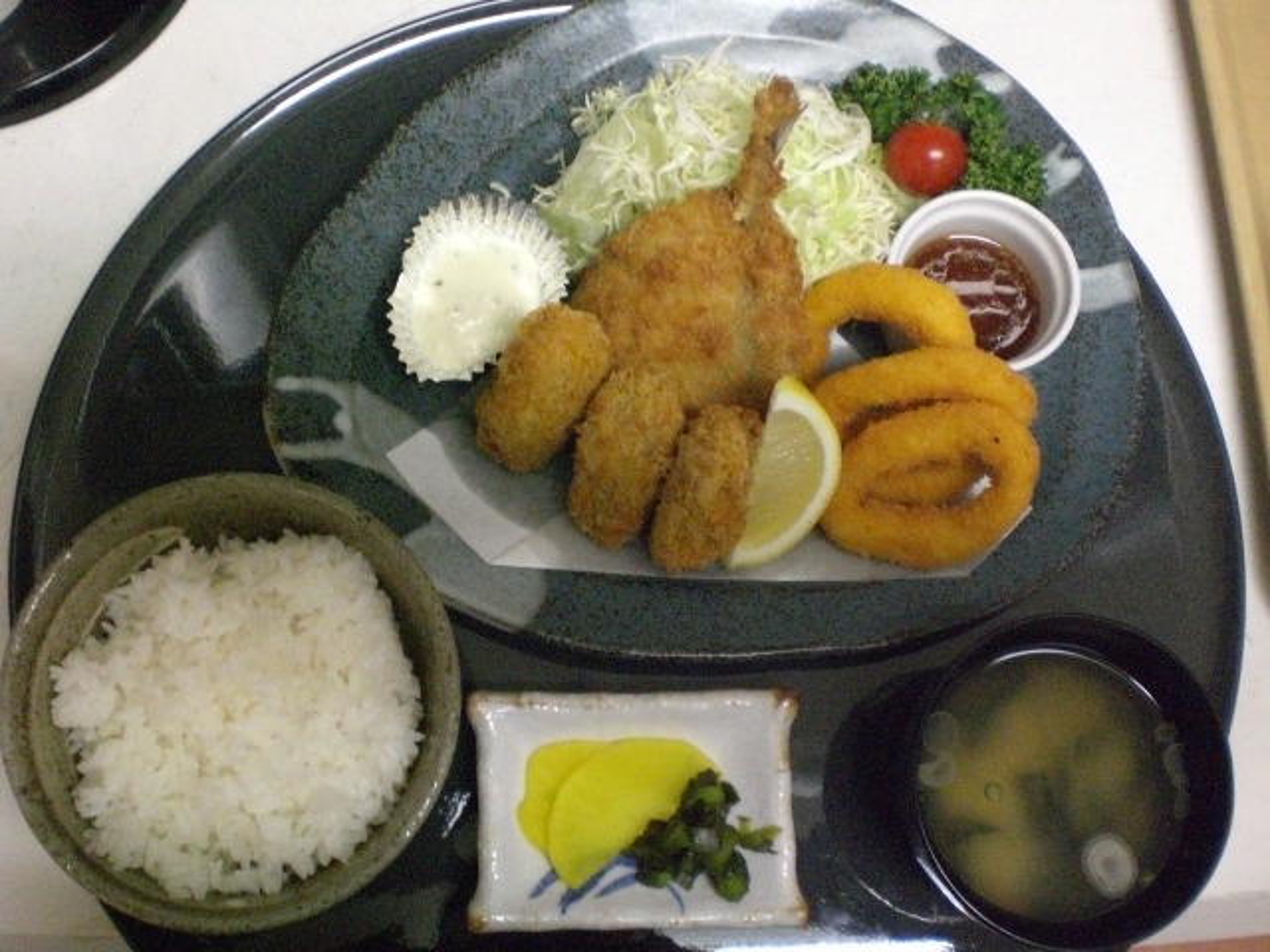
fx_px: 1394
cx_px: 635
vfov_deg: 37.7
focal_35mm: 38
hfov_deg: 49.0
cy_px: 476
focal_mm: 6.3
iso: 800
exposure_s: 1/80
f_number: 3.1
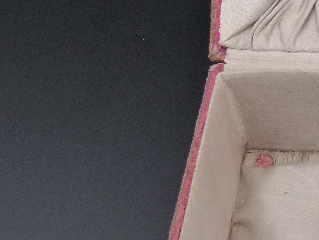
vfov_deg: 17.0
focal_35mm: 87
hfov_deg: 19.4
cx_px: 487
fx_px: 802
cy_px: 117
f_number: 3.6
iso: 160
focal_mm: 4.7
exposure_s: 1/100
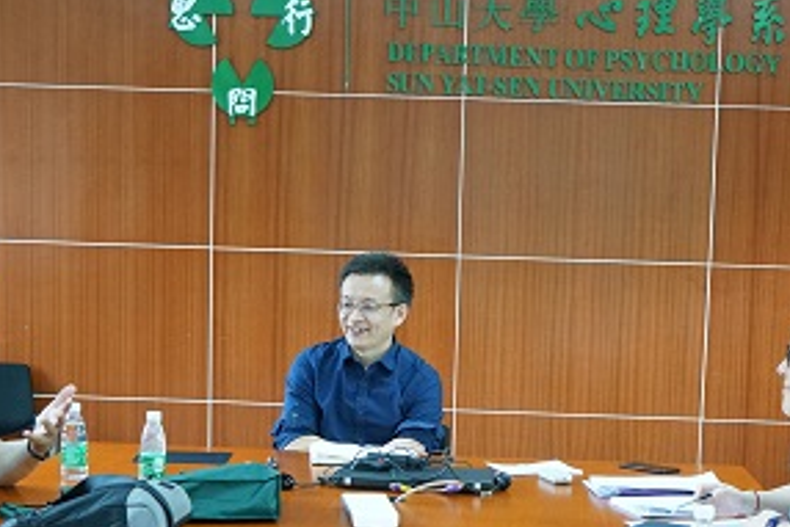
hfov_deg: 26.9
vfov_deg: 18.0
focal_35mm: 75
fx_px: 1647
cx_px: 470
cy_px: 437
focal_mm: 33
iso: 3200
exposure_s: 1/160
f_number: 4
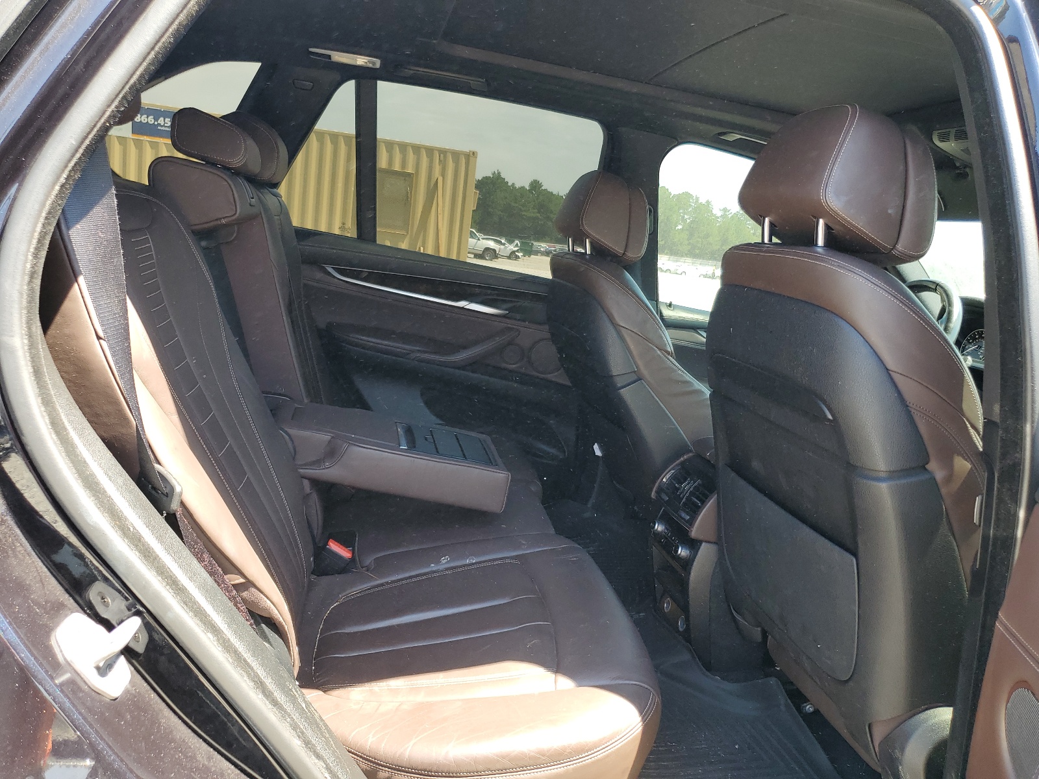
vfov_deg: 53.1
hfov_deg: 67.3
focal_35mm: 26
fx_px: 780
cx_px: 520
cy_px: 390
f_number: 1.5
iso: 50
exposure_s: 1/156
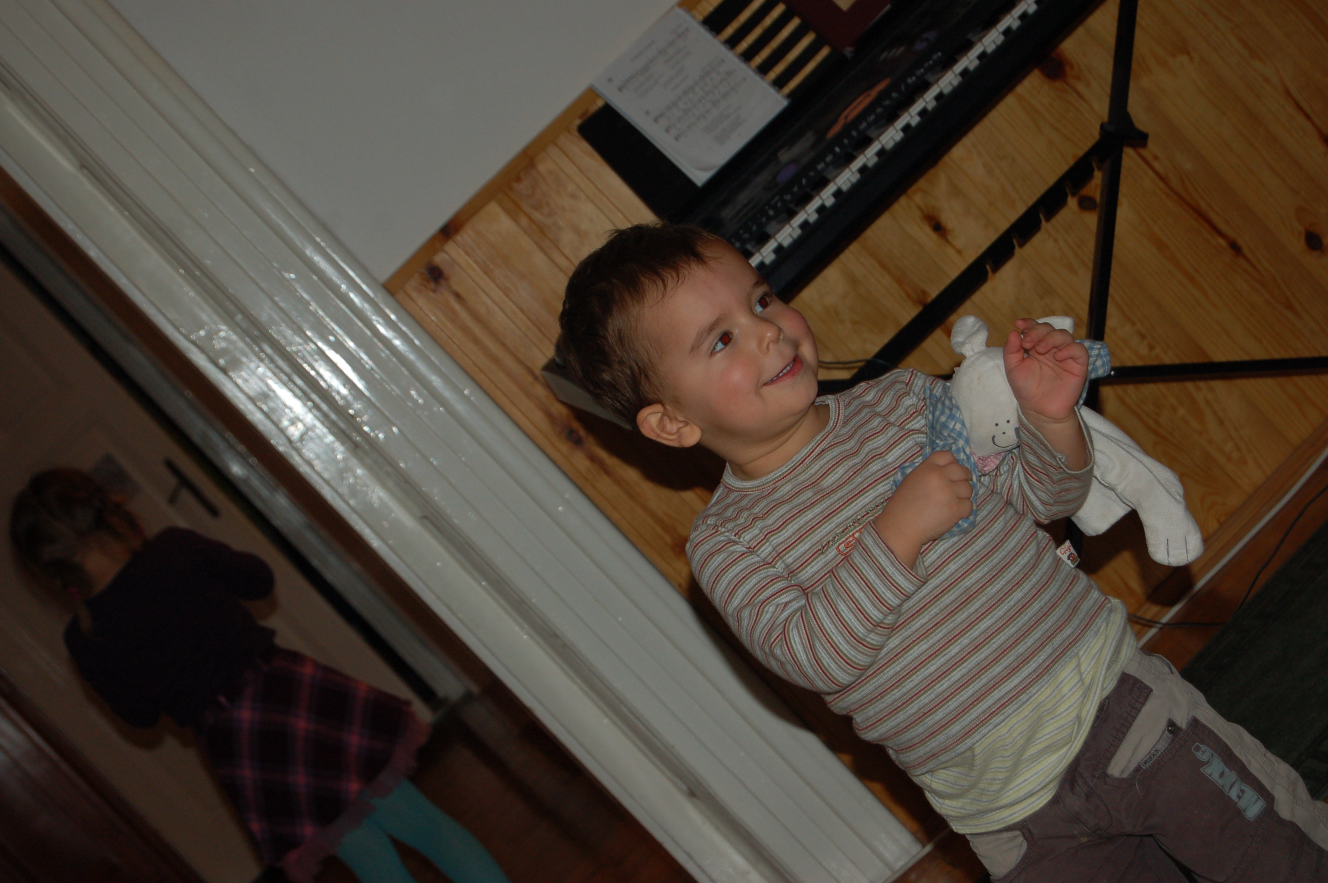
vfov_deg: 16.5
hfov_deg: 24.6
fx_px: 3041
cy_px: 442
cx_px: 664
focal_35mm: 82
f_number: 5.6
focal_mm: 55
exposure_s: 1/60
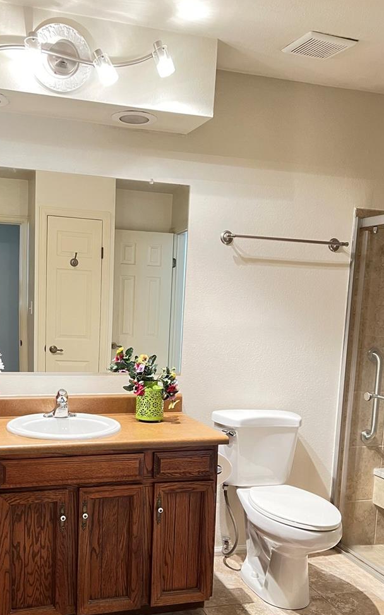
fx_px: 569
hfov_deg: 36.8
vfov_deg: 56.3
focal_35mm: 34
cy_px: 366
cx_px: 124
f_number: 1.5
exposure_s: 1/40
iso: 400
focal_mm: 5.7
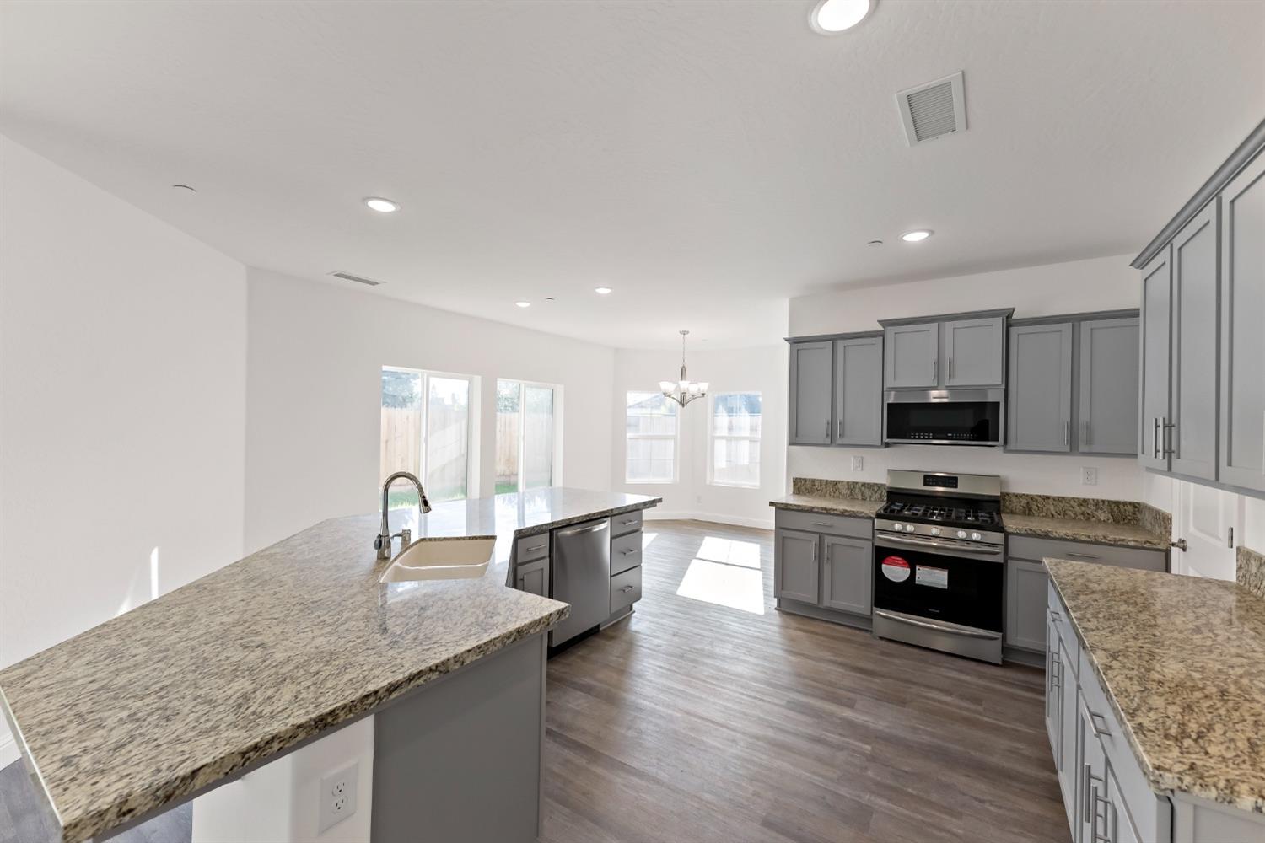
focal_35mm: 14
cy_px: 422
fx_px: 492
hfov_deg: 104.3
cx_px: 632
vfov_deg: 81.2
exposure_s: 1/160
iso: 200
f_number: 4
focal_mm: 14
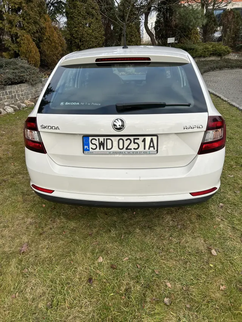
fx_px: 242
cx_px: 121
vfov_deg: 67.3
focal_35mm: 26
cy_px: 161
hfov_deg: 53.1
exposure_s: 1/814
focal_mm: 5.7
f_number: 1.5
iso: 50
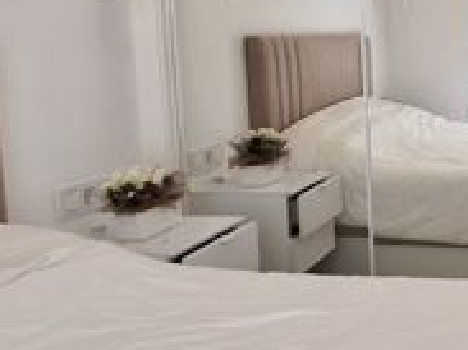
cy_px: 107
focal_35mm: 50
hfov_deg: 33.0
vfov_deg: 28.8
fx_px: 676
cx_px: 526
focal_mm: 2.2
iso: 64
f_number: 2.2
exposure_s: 1/100
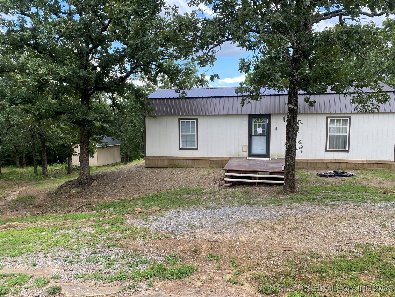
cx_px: 198
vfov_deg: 53.1
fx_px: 297
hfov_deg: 67.3
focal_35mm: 26
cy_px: 148
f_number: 1.8
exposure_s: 1/305
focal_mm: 4.25
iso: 32
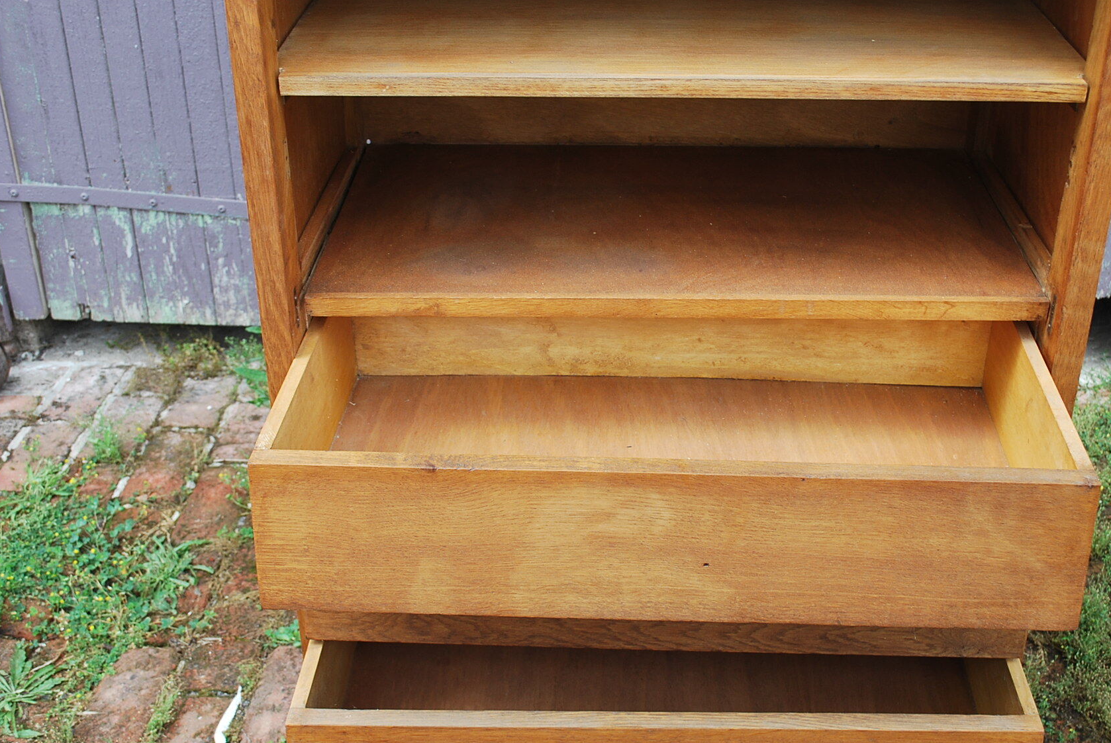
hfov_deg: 43.5
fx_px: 1390
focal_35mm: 45
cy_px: 398
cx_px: 612
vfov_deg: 29.9
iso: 200
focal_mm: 26
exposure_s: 1/100
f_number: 5.6
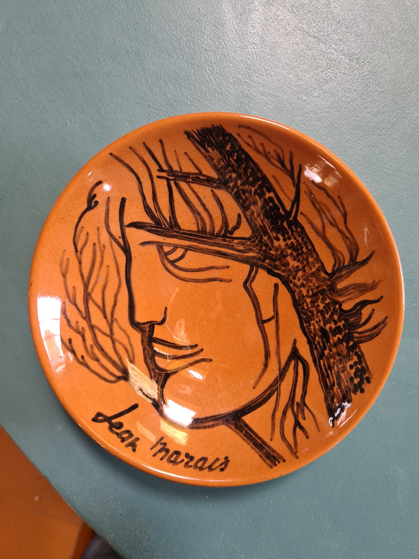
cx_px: 210
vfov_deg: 67.3
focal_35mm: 26
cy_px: 280
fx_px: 420
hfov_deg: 53.1
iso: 100
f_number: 1.8
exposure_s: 1/50
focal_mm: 5.4
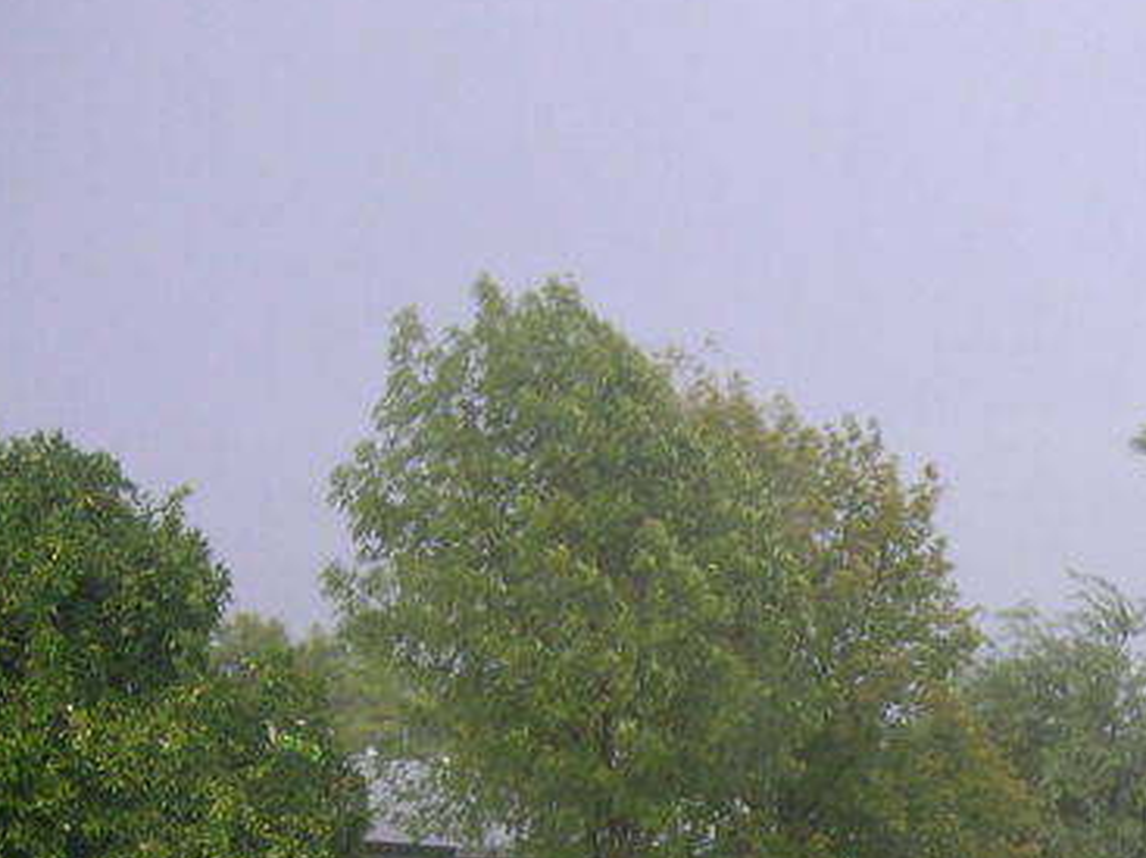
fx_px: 3508
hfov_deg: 17.2
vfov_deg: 13.4
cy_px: 1126
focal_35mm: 106
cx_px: 1558
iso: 100
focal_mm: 8
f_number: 2.8
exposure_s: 1/25.2
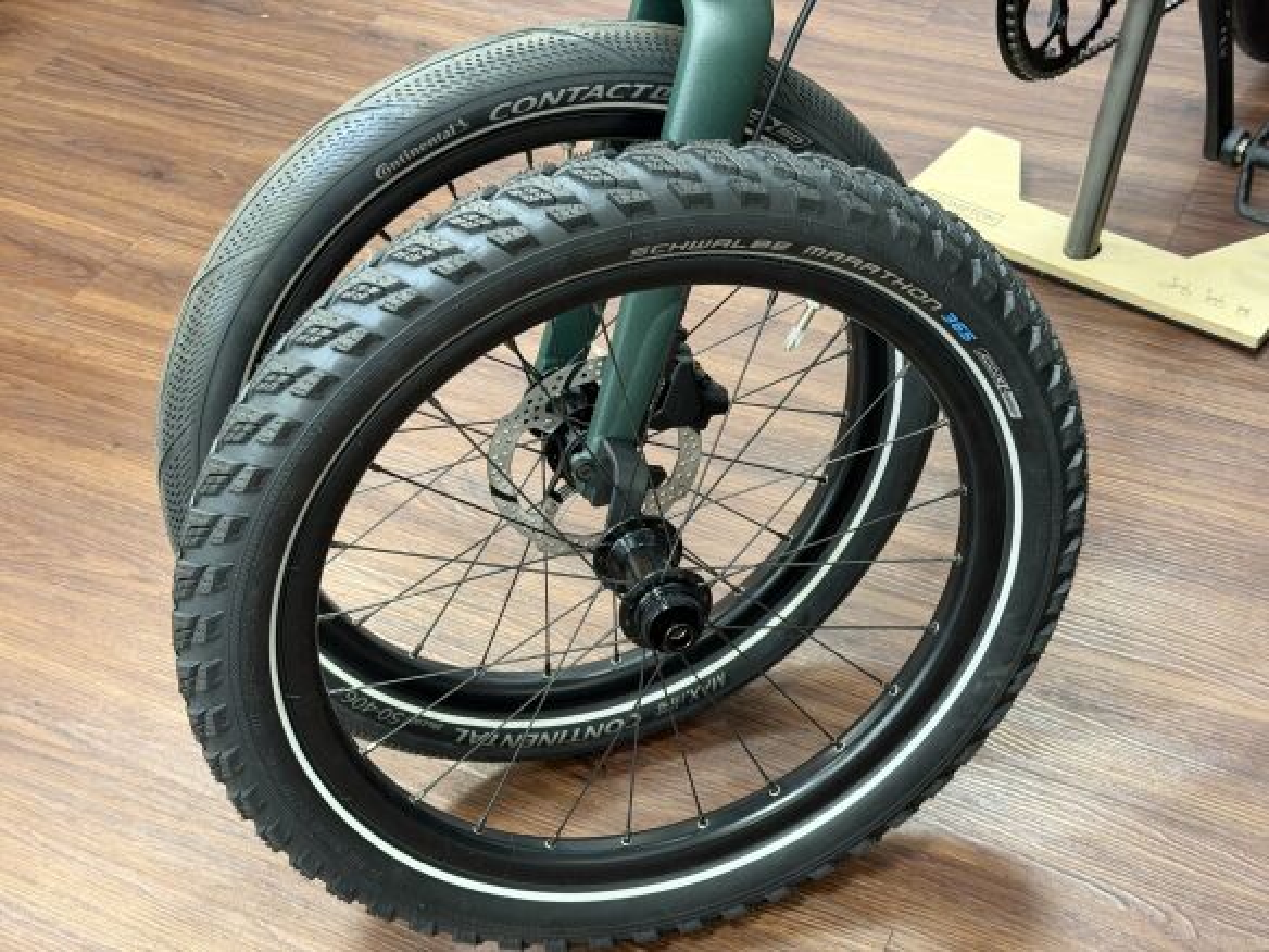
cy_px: 476
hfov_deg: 39.7
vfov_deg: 30.3
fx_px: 1760
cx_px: 634
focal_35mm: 48
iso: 200
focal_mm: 6.76
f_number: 1.78
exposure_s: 1/33
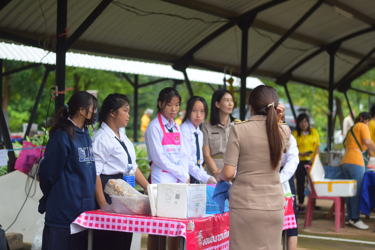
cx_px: 188
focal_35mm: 75
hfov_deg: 27.0
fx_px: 781
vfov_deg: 18.2
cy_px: 125
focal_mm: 50
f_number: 1.8
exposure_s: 1/1000
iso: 400
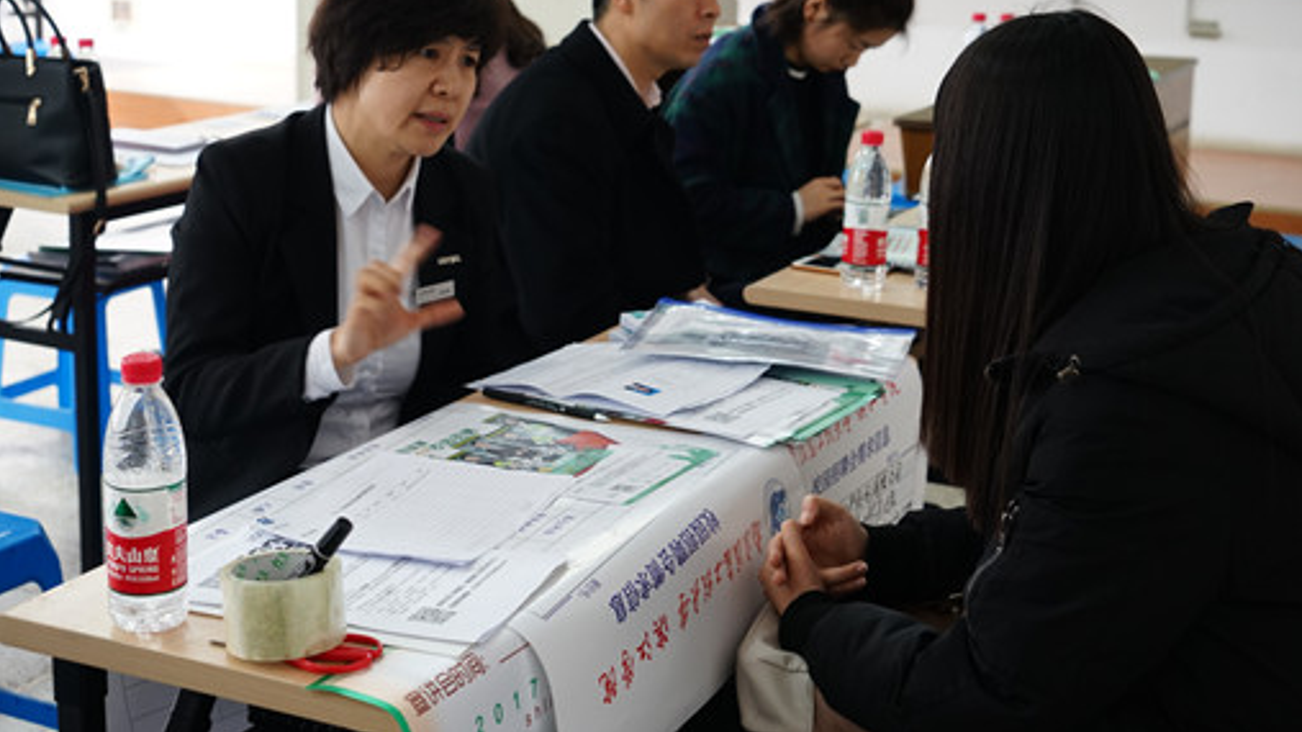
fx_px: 2002
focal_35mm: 58
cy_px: 298
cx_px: 652
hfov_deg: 36.0
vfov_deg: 20.7
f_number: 5.6
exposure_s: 1/20
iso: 800
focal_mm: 55
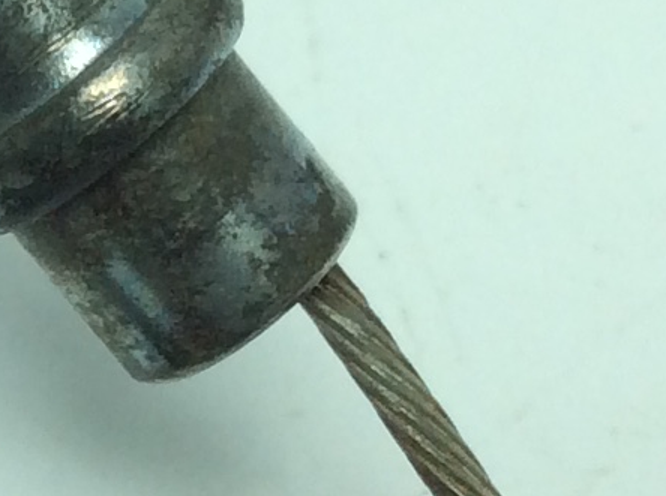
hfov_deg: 10.2
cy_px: 244
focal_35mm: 187
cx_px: -356
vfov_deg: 7.9
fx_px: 3590
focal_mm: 3.3
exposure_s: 1/473
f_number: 2.4
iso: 32
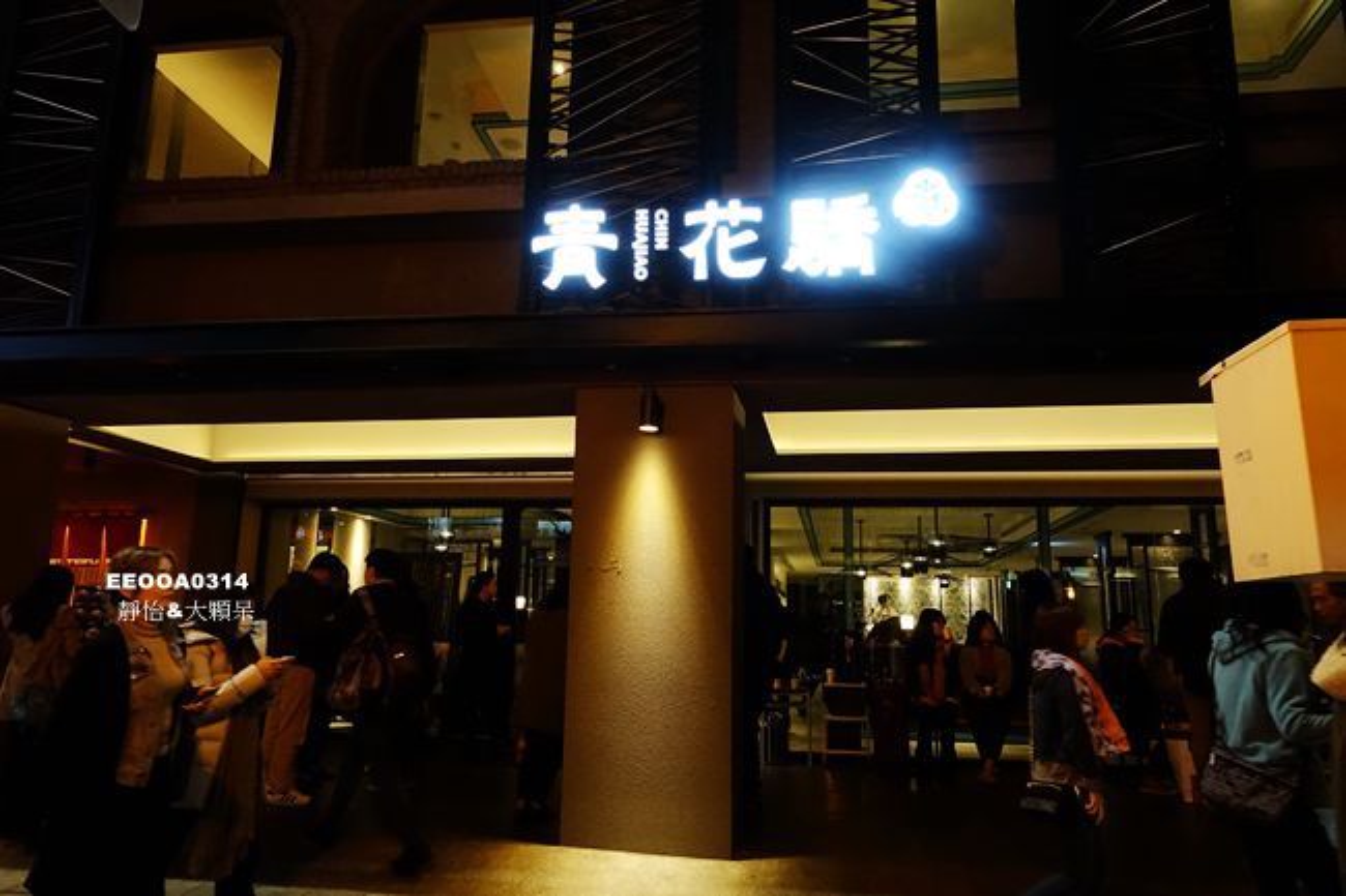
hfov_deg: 73.8
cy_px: 448
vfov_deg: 53.1
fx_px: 897
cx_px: 673
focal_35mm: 24
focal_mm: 8.8
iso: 2000
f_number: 3.5
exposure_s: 1/80
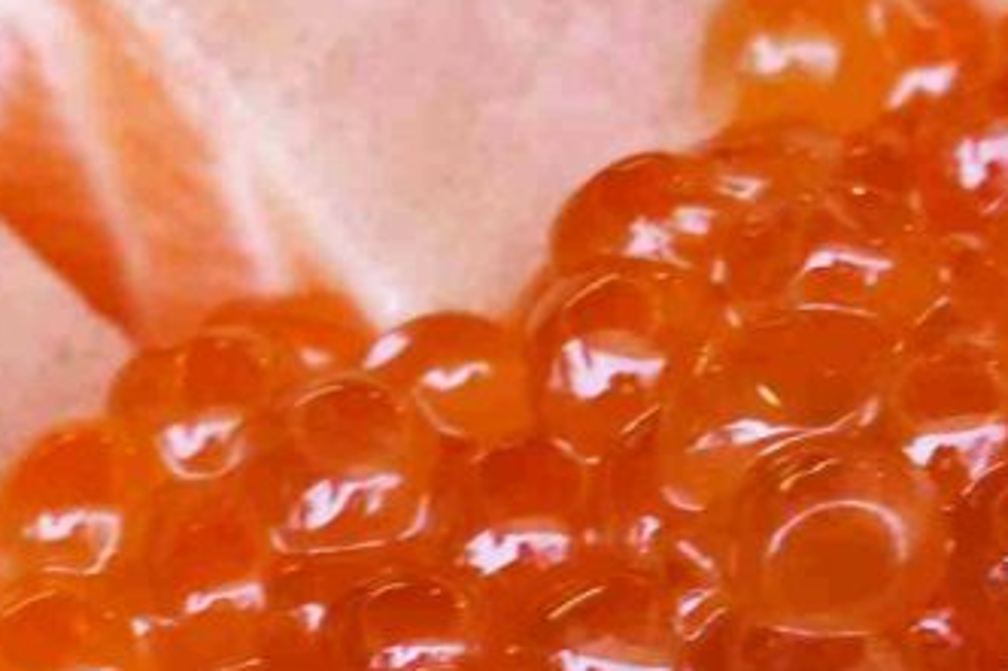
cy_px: 812
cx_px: 1242
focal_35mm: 578
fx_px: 16175
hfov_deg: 3.6
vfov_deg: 2.4
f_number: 3.2
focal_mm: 50
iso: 140
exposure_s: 1/160
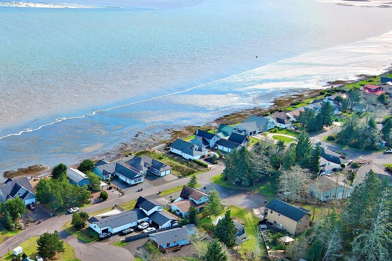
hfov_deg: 41.1
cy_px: 199
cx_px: 83
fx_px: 501
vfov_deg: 28.8
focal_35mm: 46
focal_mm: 10.57
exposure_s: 1/427
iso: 100
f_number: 2.8
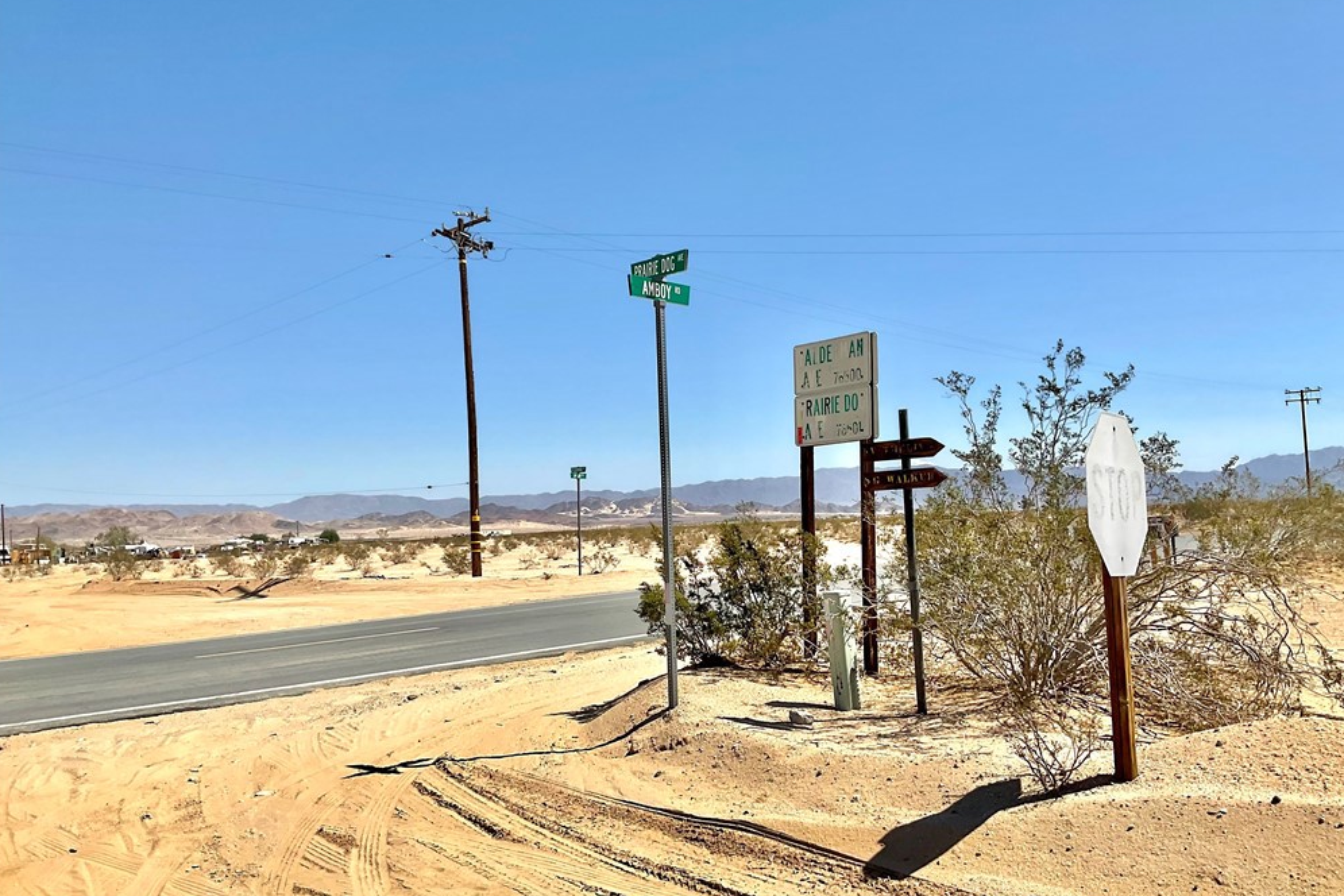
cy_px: 455
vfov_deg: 42.3
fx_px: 1157
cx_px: 677
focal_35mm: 31
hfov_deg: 60.3
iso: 16
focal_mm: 3
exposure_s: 1/3788
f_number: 1.8
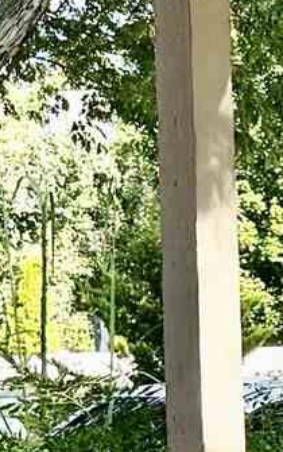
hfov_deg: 5.6
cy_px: -73
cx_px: 121
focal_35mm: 233
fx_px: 2869
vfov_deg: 8.9
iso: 100
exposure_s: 1/849
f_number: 1.78
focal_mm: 6.76
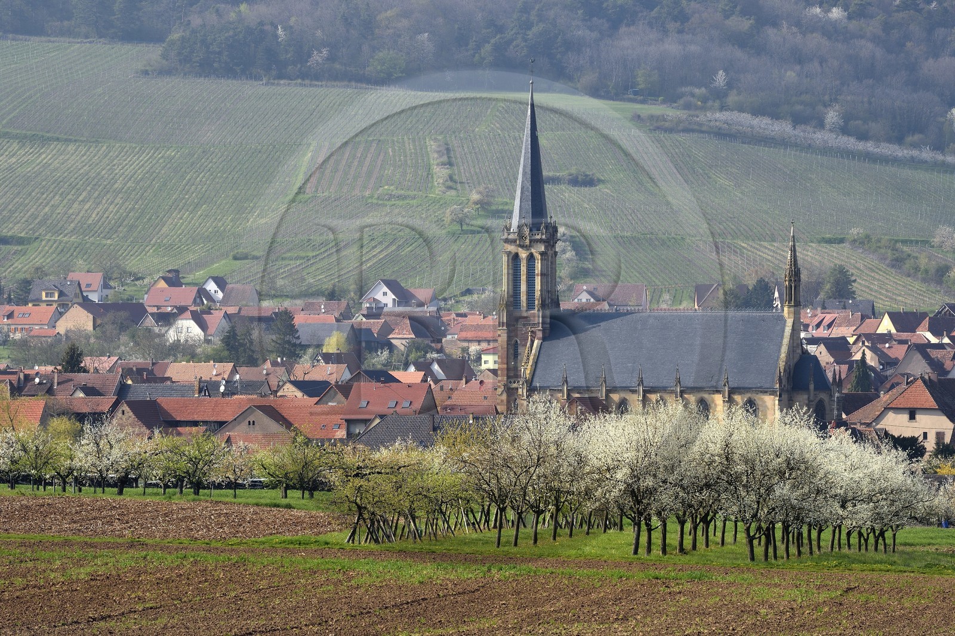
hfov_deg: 10.3
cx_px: 478
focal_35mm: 200
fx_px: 5304
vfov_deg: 6.9
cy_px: 318
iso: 200
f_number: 9
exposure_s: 1/320
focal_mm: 200
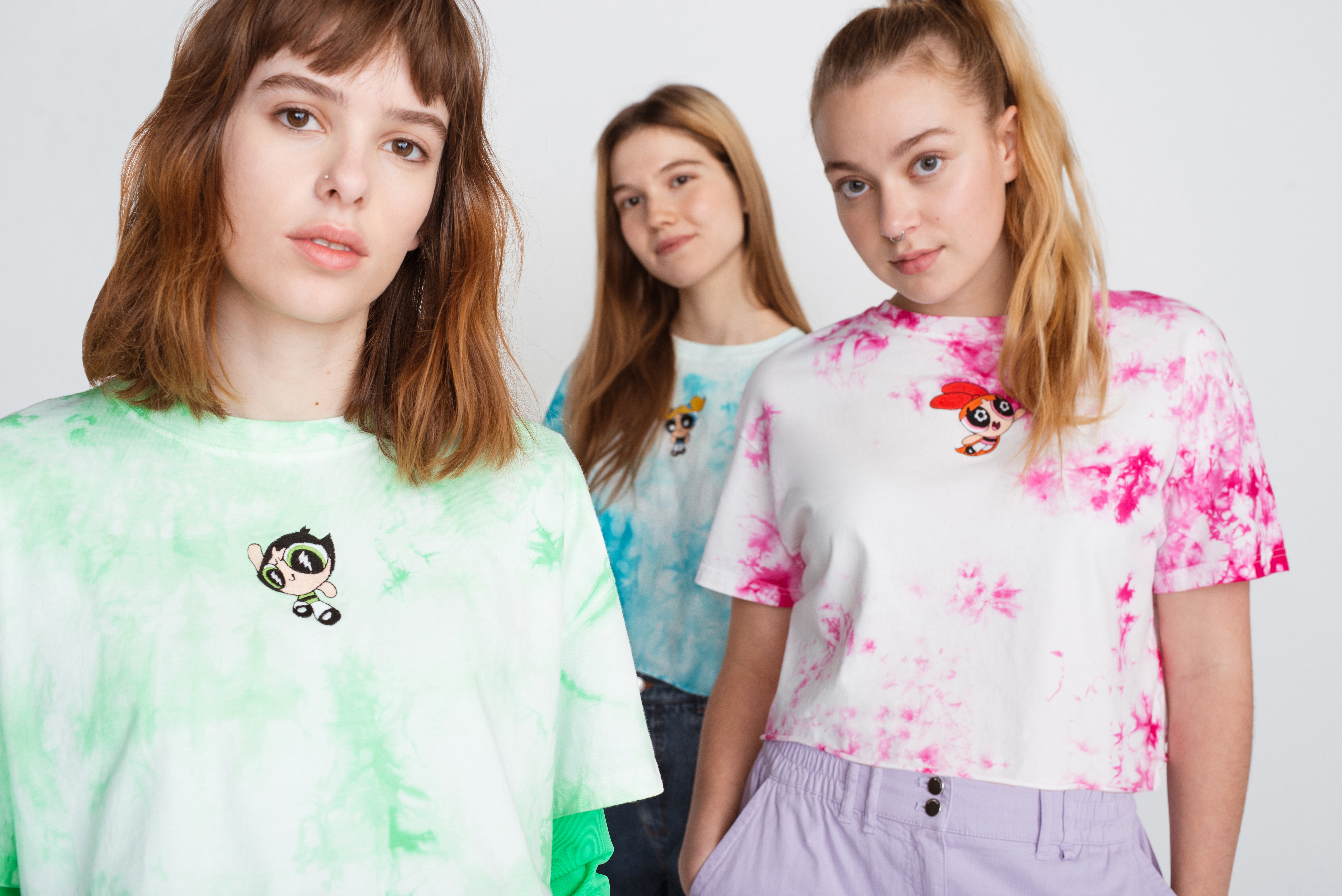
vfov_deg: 27.0
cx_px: 671
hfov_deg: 39.6
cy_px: 448
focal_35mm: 50
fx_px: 1865
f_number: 8
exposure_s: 1/200
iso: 200
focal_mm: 50
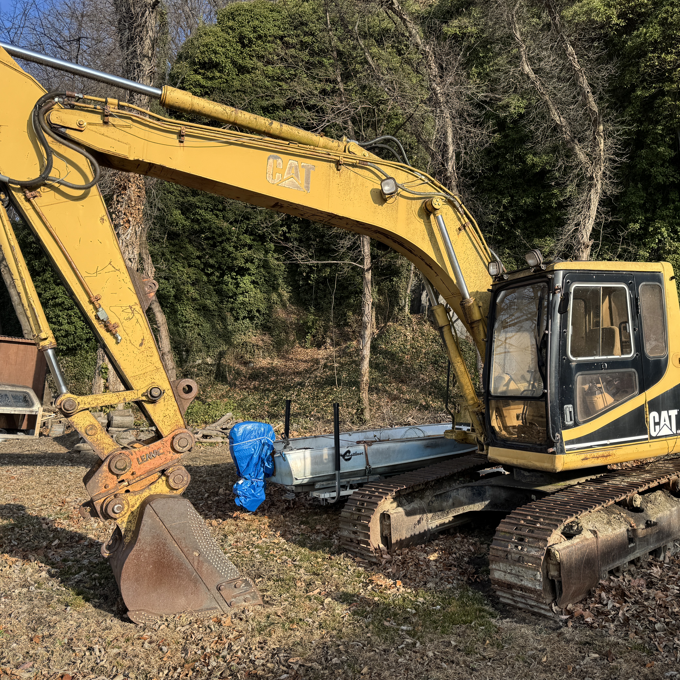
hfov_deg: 55.4
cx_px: 393
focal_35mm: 29
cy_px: 340
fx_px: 645
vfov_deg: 55.6
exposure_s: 1/1637
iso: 80
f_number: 1.78
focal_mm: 6.76
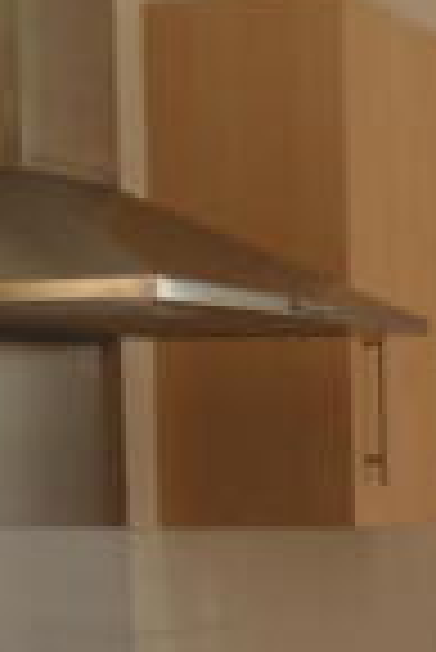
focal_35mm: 100
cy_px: 677
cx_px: 730
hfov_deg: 12.7
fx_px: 1812
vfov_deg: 19.7
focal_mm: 3.9
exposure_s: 1/90
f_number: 3.2
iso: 80
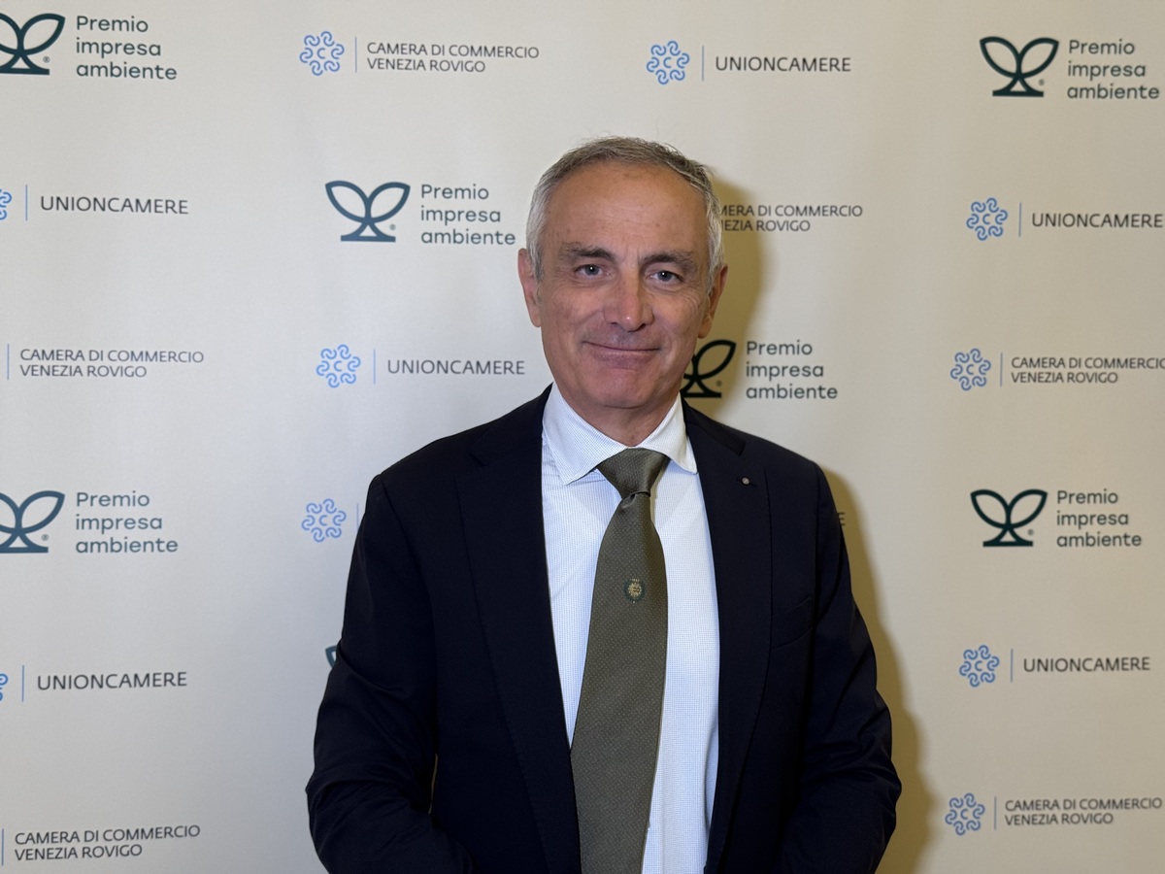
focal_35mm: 48
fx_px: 1615
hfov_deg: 39.7
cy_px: 437
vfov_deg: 30.3
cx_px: 582
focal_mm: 6.76
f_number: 1.78
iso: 80
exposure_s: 1/50
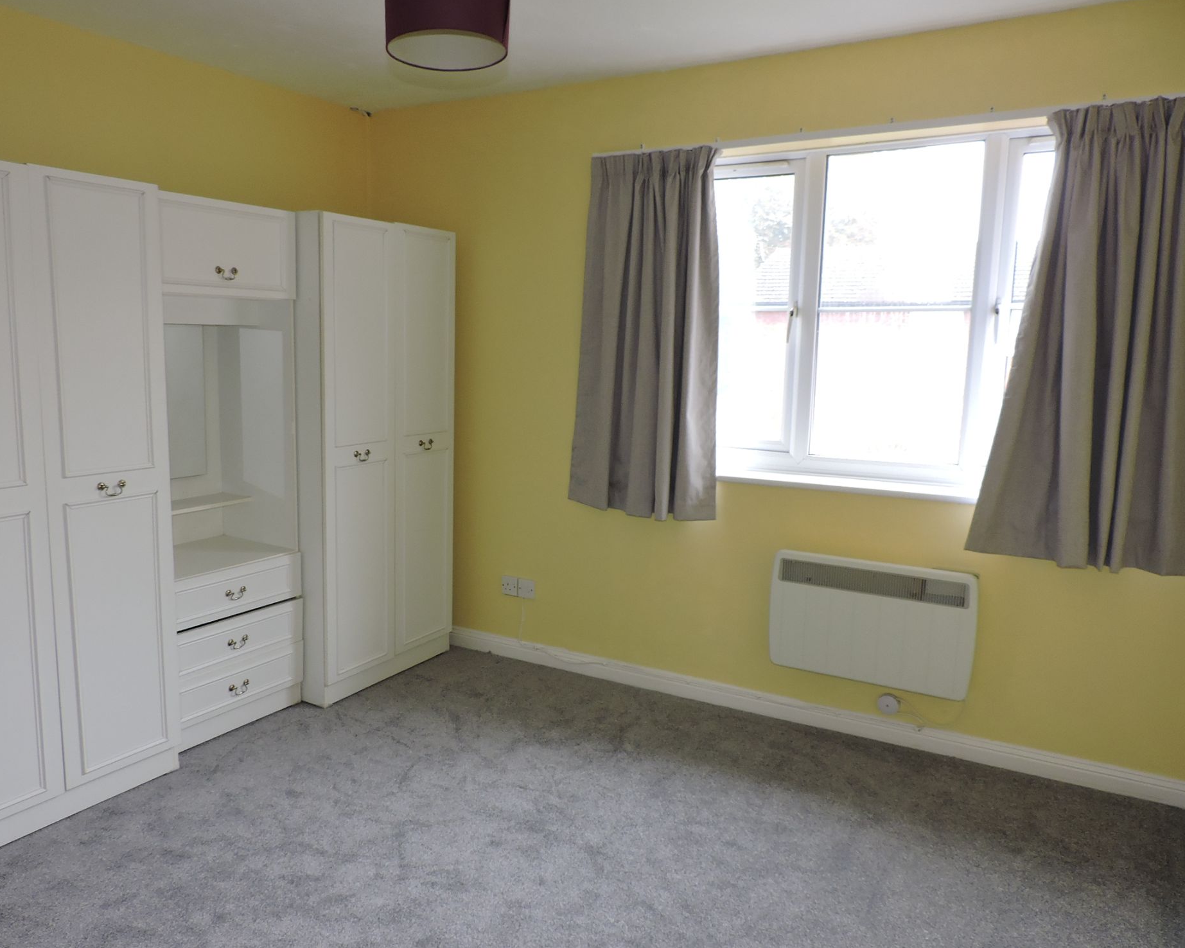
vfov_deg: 54.9
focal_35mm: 26
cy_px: 491
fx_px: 912
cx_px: 532
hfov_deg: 65.9
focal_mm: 4.3
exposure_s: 1/40
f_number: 3
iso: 180
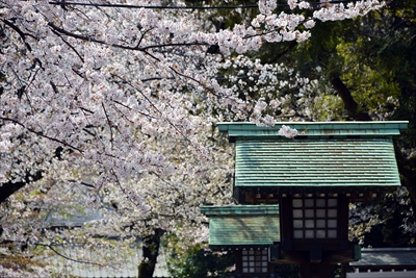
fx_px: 2427
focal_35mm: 210
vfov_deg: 6.5
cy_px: 139
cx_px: 208
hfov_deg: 9.8
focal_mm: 210
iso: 200
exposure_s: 1/250
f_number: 7.1
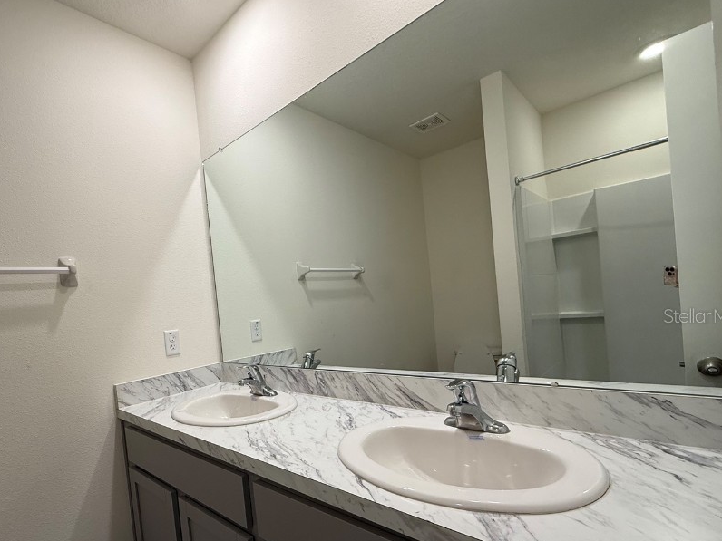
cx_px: 285
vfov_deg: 71.1
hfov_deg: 86.5
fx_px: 375
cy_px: 315
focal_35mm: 18
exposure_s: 1/120
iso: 125
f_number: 2.2
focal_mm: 2.22
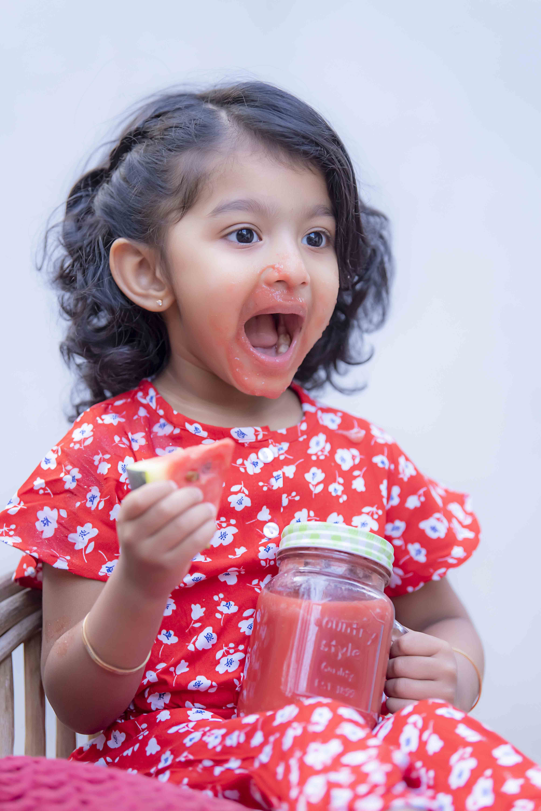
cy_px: 406
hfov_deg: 10.6
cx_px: 270
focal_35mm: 130
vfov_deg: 15.8
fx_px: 2927
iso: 400
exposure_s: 1/160
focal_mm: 130
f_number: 2.8
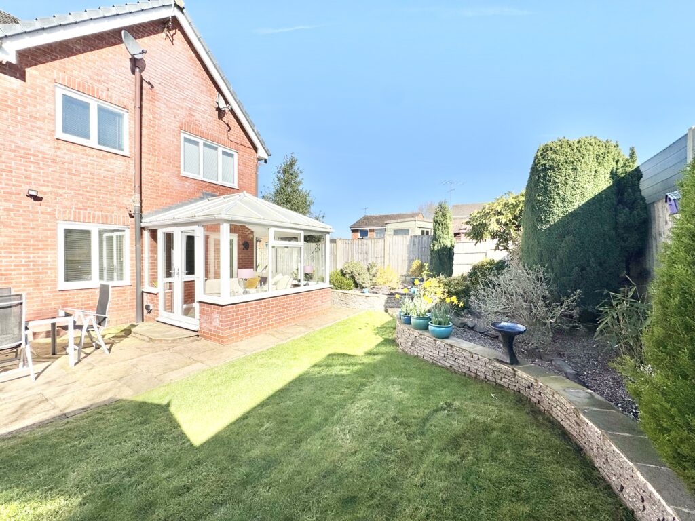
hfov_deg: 102.1
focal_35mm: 14
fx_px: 281
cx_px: 348
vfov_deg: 85.7
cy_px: 260
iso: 40
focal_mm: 2.22
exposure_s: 1/2415
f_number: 2.2
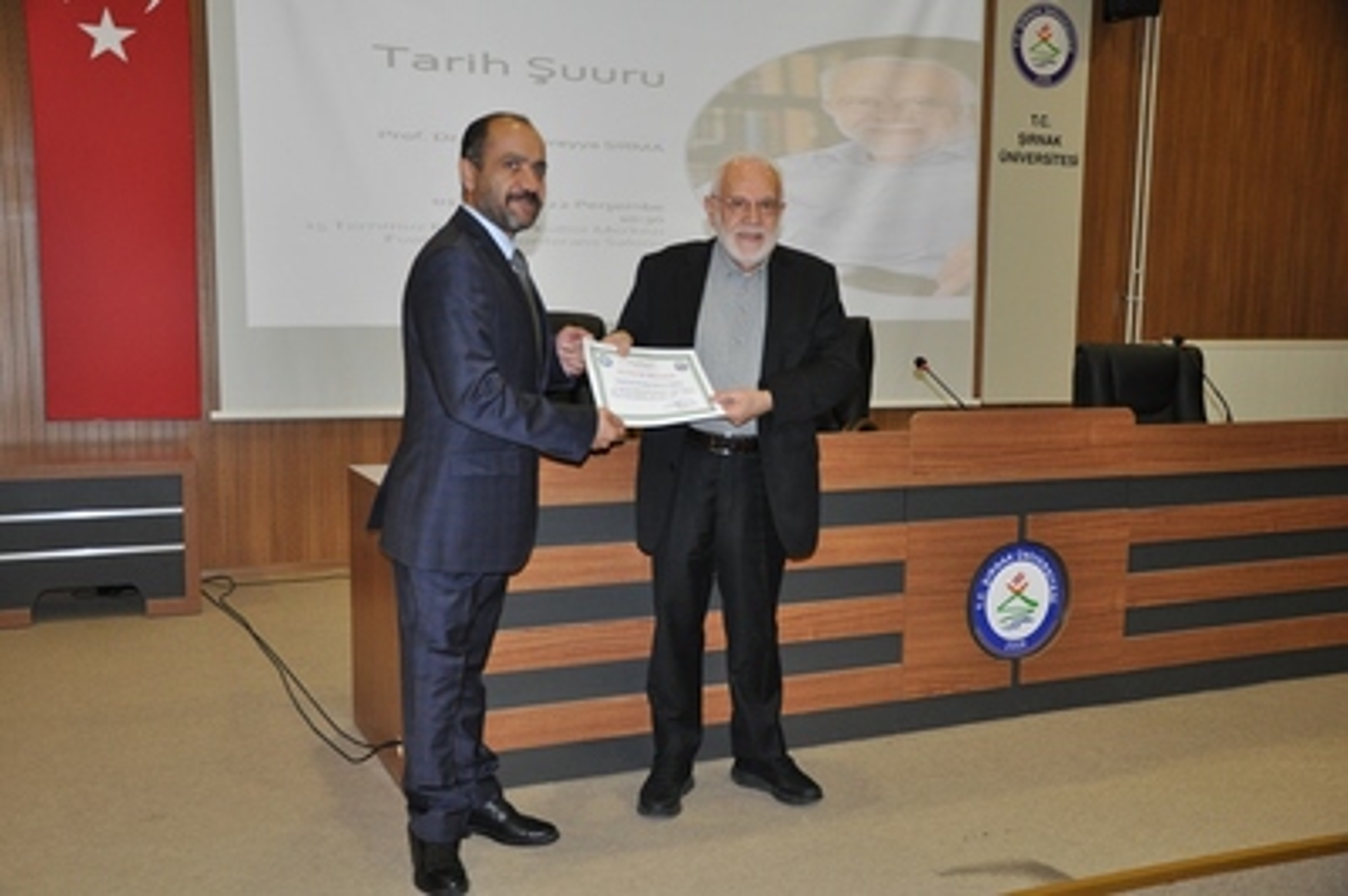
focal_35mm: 38
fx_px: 1403
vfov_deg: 35.4
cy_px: 448
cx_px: 674
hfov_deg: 51.3
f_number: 4
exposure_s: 1/60
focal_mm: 25
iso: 800
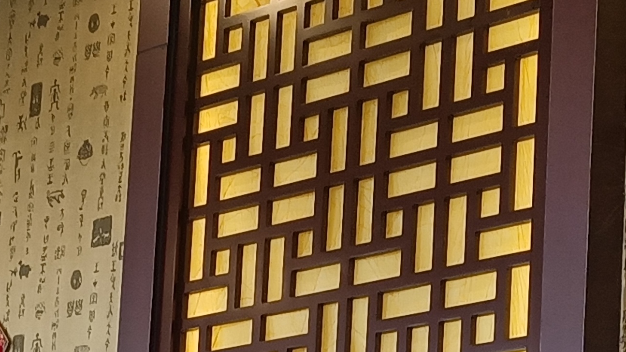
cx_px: 266
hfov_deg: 15.6
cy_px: 586
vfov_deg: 8.5
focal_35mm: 138
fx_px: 2290
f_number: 1.8
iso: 238
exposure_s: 1/50
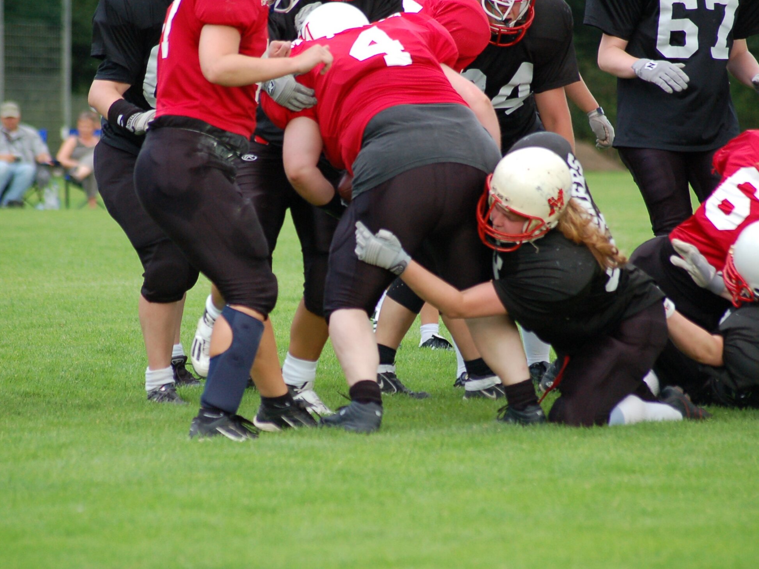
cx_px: 367
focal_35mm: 319
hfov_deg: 6.2
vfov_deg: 4.7
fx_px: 6984
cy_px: 284
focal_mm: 195
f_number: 5
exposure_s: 1/500
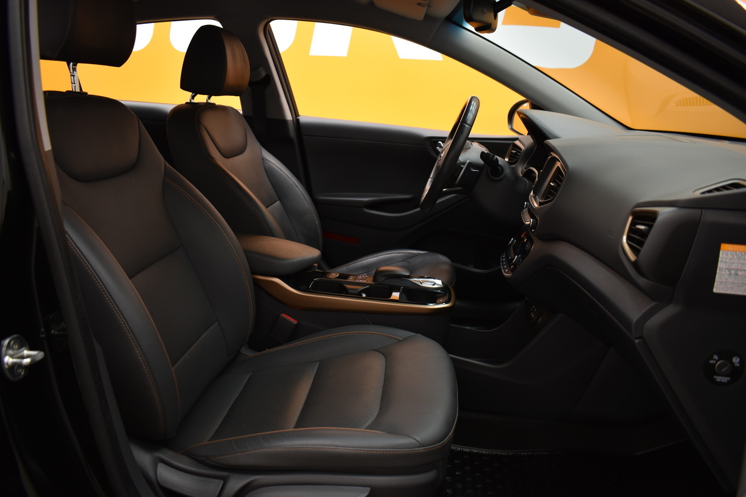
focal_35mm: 27
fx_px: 559
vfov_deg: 47.9
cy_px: 248
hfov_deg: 67.4
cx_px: 373
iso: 320
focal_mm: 18
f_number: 3.5
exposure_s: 1/30
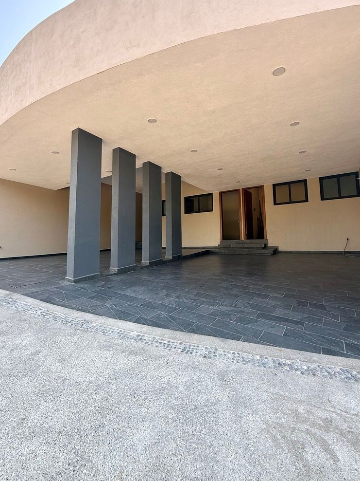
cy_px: 226
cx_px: 172
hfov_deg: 74.7
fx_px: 236
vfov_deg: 90.9
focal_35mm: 17
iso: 50
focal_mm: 2.22
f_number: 2.2
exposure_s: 1/167
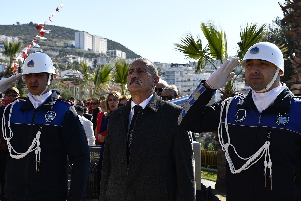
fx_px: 585
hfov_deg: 28.8
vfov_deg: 19.4
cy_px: 92
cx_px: 140
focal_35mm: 70
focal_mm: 38
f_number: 7.1
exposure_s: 1/200
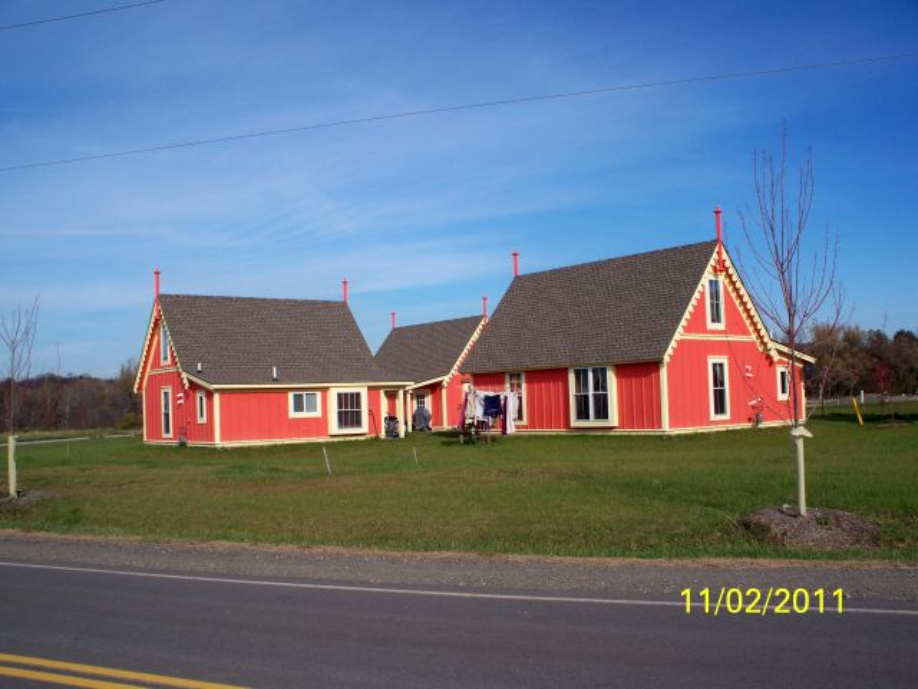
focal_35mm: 35
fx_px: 928
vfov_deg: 40.7
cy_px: 344
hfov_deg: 52.6
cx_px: 459
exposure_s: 1/640
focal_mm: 7.54
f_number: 4.8
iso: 100
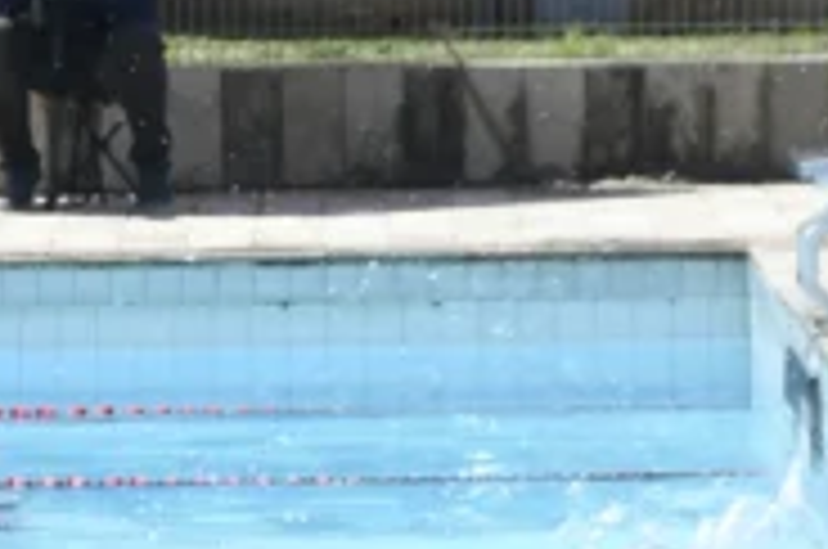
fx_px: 10079
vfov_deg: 3.1
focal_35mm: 439
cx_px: 356
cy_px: 630
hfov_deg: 4.7
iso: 125
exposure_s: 1/250
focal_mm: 70
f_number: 10
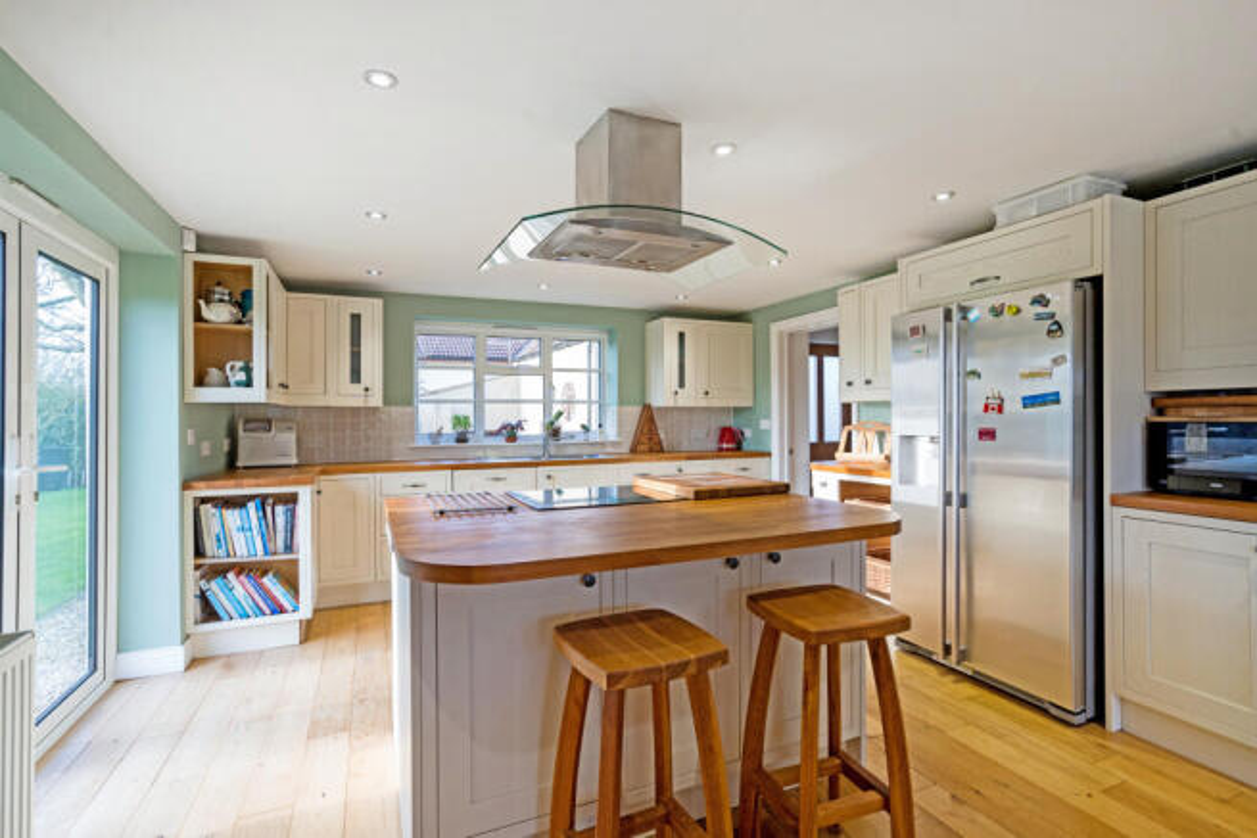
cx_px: 628
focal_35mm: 16
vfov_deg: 73.8
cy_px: 419
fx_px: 559
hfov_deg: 96.7
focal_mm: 16
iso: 640
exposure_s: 1/40
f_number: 8
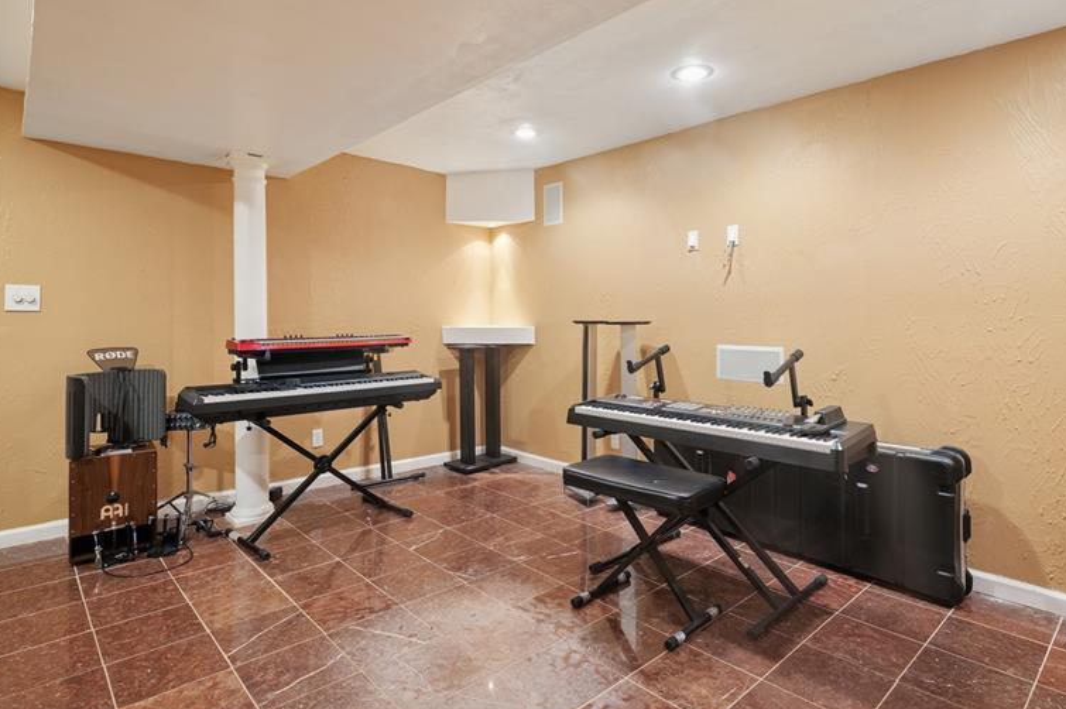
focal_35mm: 19
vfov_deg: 64.3
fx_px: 562
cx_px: 555
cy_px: 321
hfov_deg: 86.9
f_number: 8
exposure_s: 1/4
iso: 400
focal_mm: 14
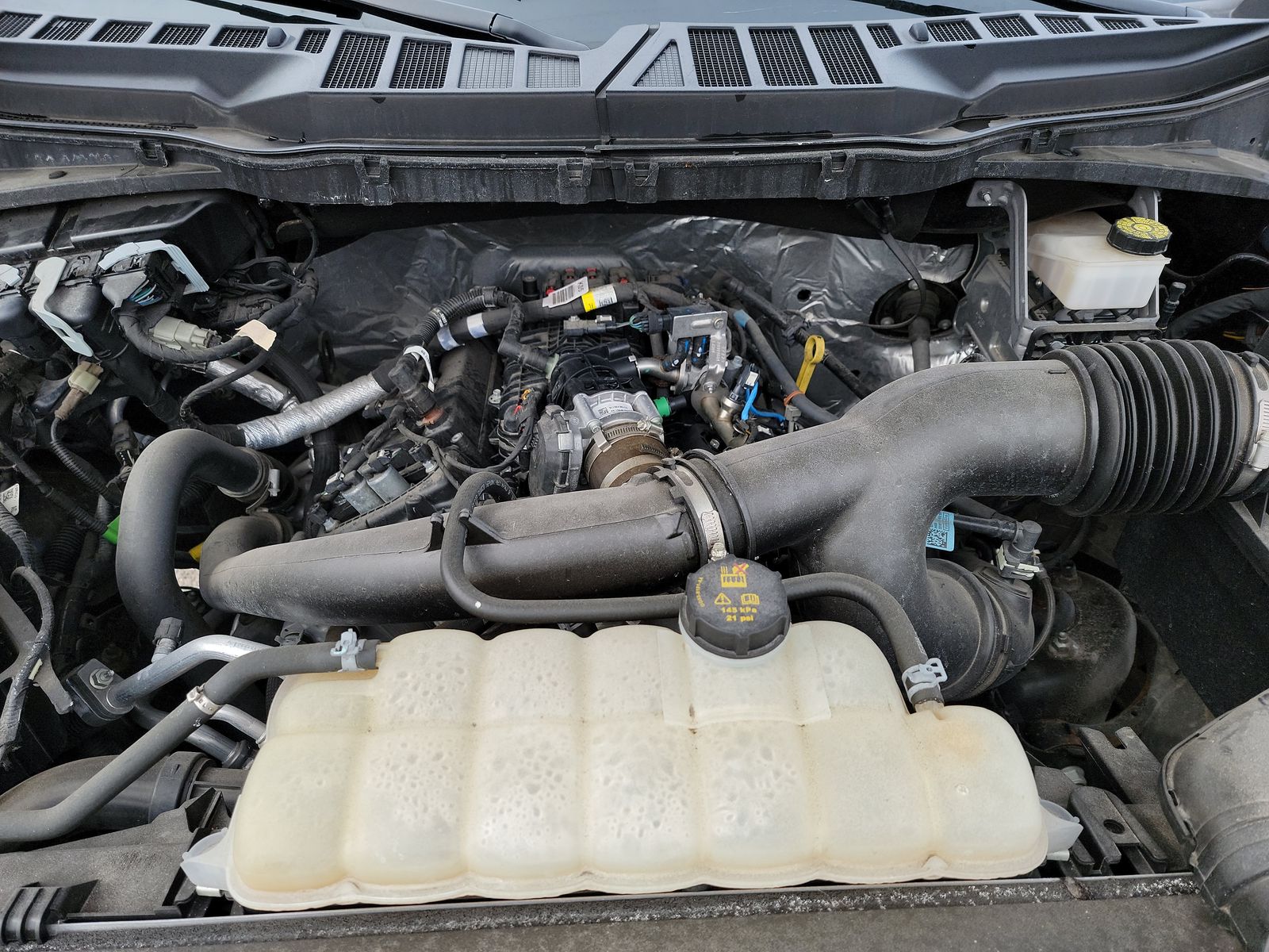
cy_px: 476
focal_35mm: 24
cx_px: 634
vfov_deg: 56.8
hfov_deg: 71.6
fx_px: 880
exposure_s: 1/172
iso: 50
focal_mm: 6.7
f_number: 1.8
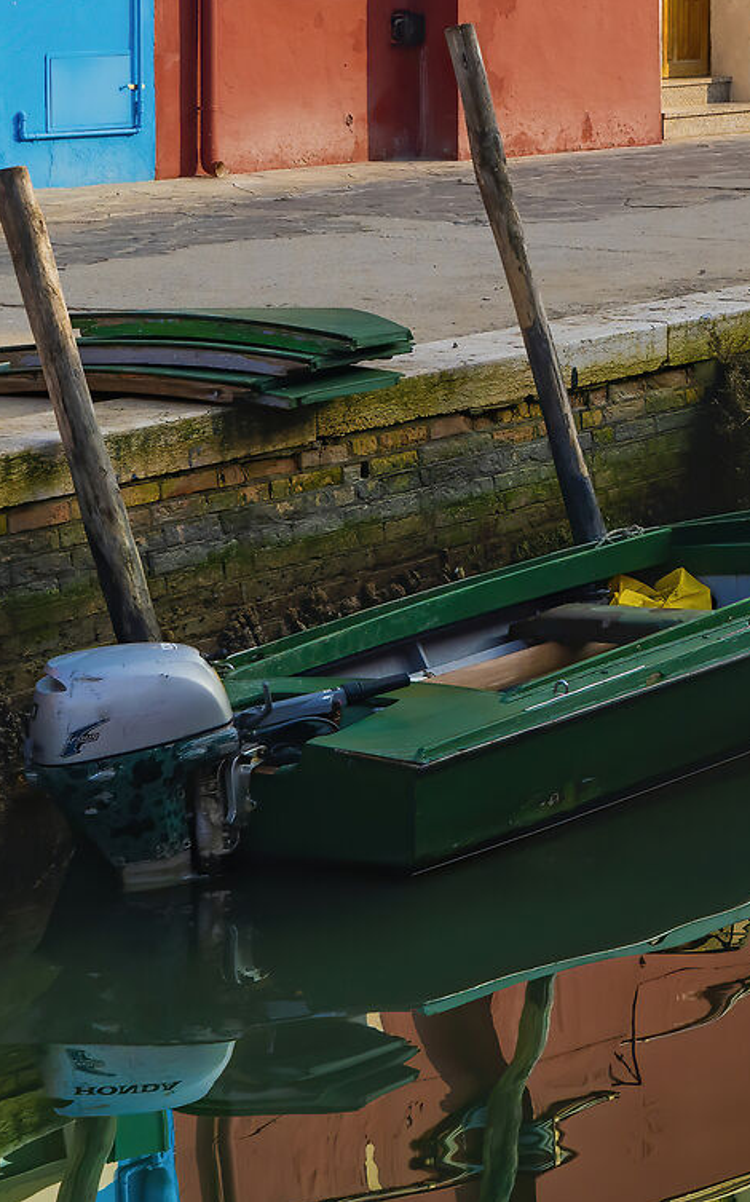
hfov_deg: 9.0
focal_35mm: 130
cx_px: 1821
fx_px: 4256
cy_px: -55
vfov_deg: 15.7
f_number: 8
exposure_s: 1/500
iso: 400
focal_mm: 40
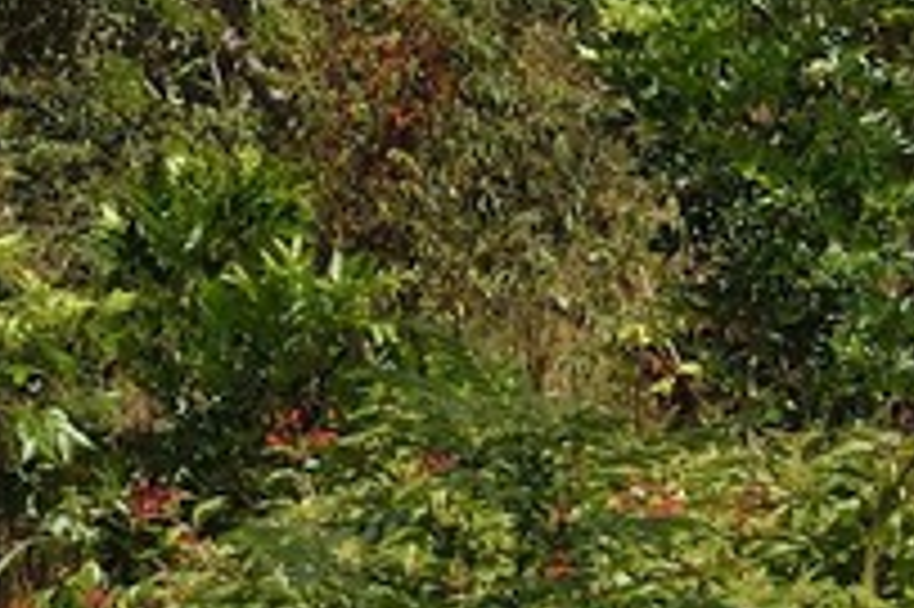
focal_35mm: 458
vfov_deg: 3.0
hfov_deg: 4.3
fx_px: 11618
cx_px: -2328
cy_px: -365
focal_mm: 58
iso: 200
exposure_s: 1/400
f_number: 10
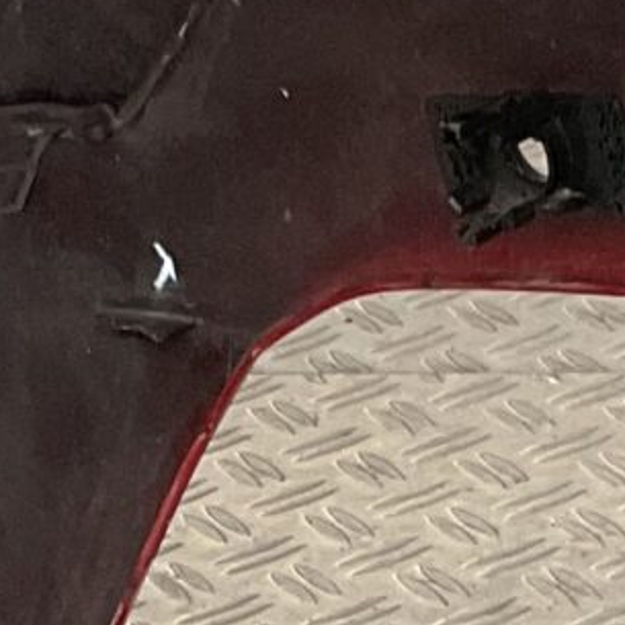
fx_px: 4392
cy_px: 891
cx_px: 418
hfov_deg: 8.1
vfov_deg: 8.0
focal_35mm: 215
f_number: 1.8
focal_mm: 3
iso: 64
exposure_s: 1/60
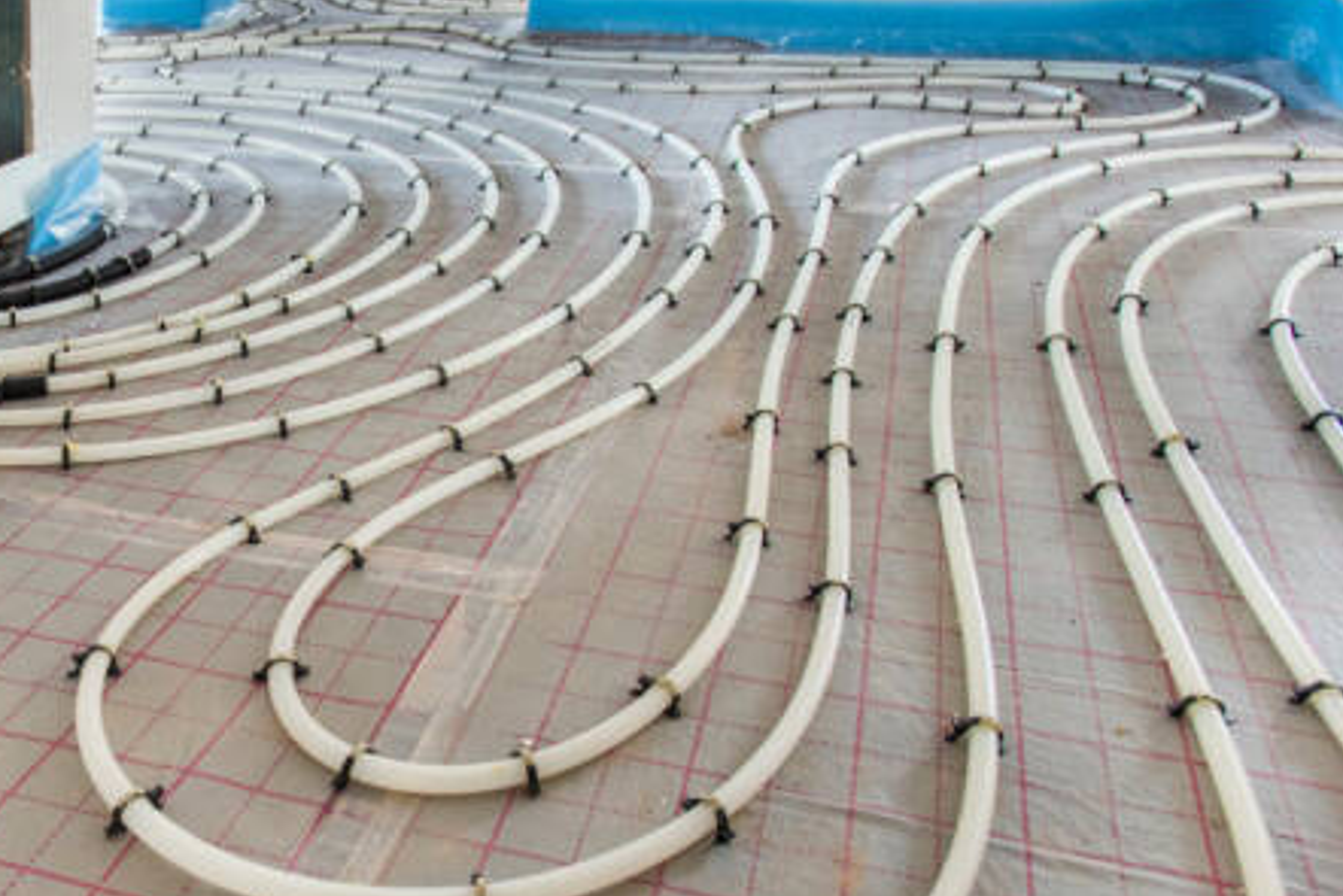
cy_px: 500
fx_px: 1231
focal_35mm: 33
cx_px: 298
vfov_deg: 39.9
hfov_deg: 53.9
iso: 1000
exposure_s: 1/40
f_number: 5.6
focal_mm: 19
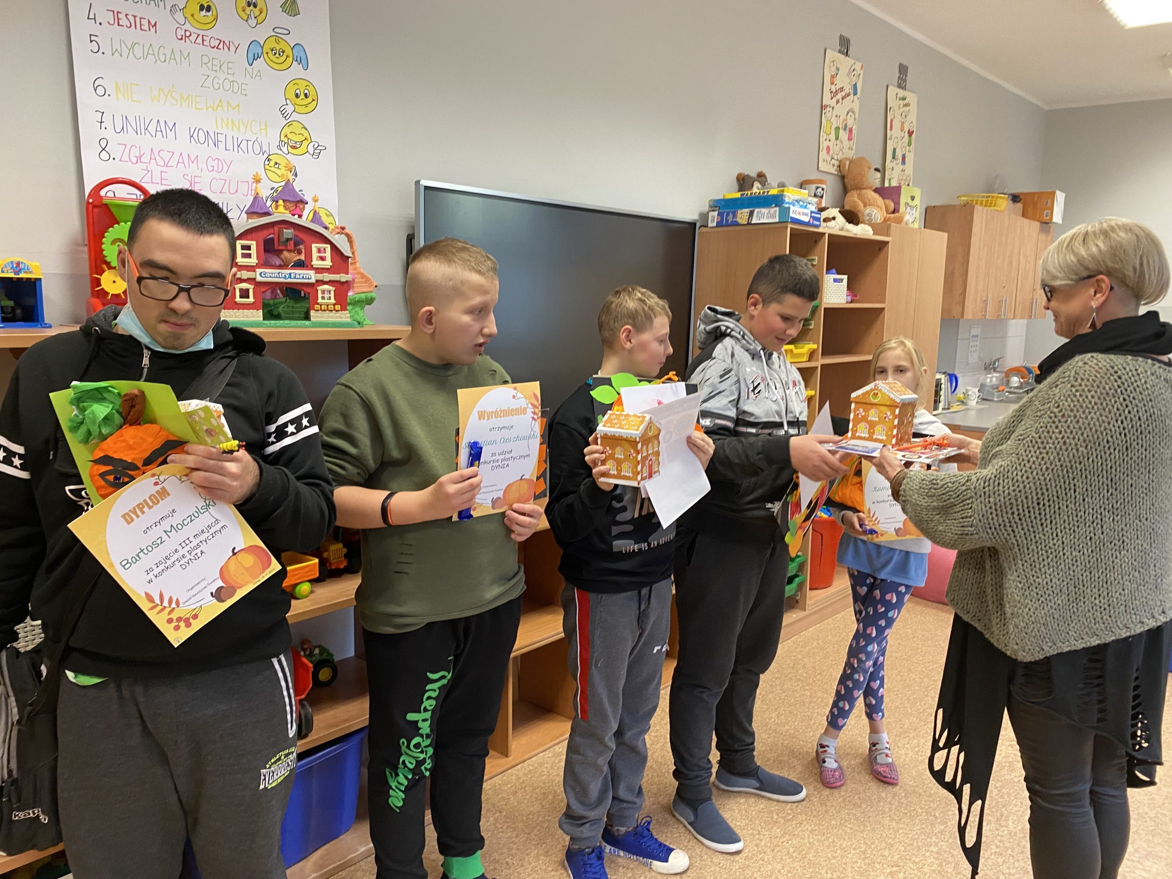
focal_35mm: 26
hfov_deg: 67.3
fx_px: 880
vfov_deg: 53.1
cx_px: 586
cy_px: 440
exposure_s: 1/50
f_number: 1.8
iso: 160
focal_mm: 4.25
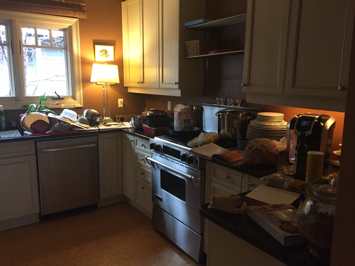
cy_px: 133
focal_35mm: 29
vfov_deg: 48.2
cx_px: 178
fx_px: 297
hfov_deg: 61.7
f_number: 2.2
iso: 250
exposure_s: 1/30
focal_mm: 4.15
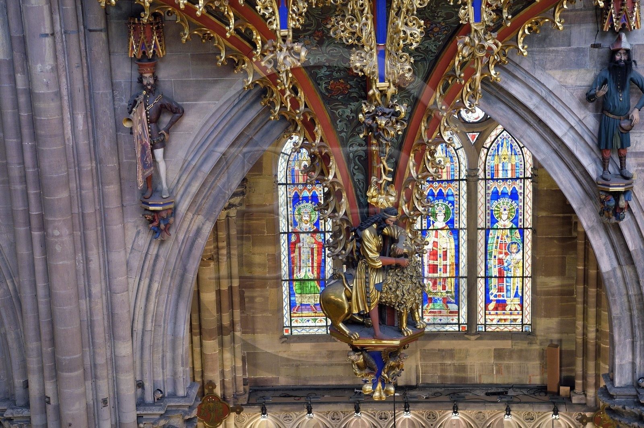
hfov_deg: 28.9
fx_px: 1252
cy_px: 214
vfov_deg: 19.4
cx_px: 322
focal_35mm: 70
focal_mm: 70
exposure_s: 1/6
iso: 1600
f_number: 6.3
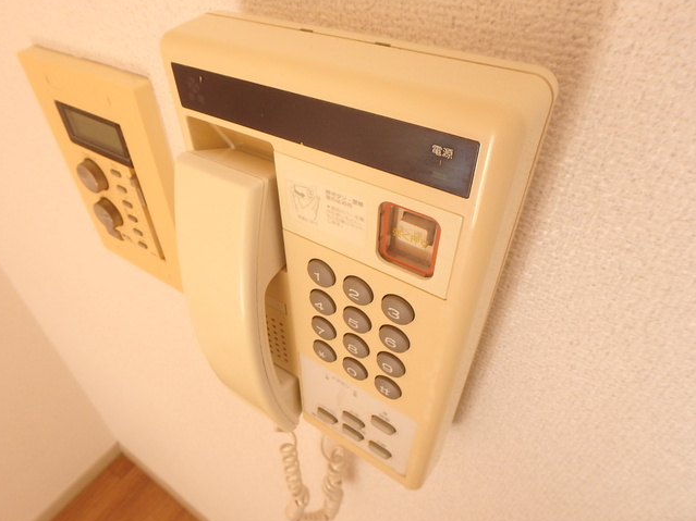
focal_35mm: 23
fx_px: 462
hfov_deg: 73.8
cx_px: 319
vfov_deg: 58.8
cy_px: 272
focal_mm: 3.7
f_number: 3.5
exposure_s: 1/60
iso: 200
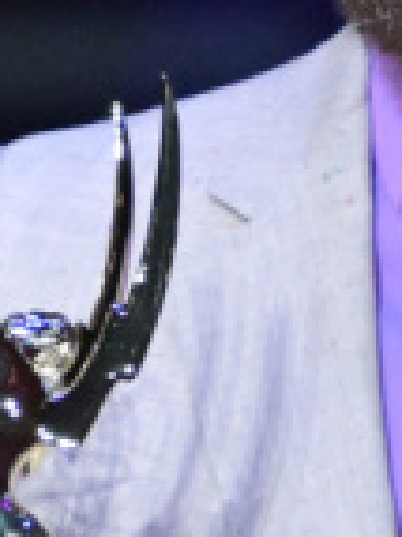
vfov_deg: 1.3
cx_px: 588
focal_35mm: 1491
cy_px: 499
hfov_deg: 1.0
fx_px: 23121
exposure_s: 1/400
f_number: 2.8
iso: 4000
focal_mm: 185
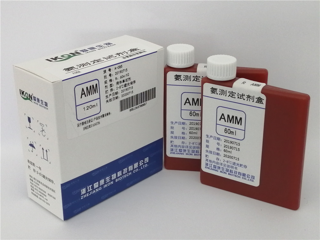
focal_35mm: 57
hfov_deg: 33.8
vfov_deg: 25.7
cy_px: 120
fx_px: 527
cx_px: 160
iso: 125
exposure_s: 1/30
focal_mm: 3.64
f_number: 1.8
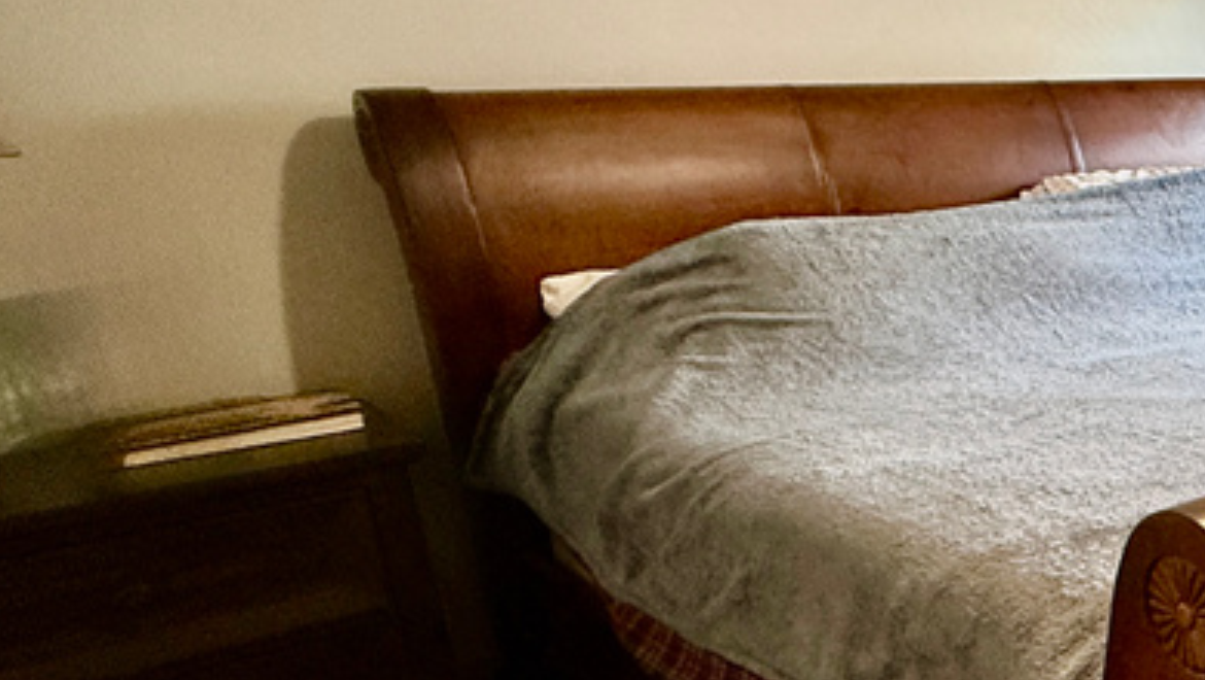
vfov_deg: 29.7
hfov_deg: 35.1
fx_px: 1279
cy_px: 386
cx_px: 1563
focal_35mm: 40
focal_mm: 2.22
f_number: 2.2
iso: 500
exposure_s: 1/60
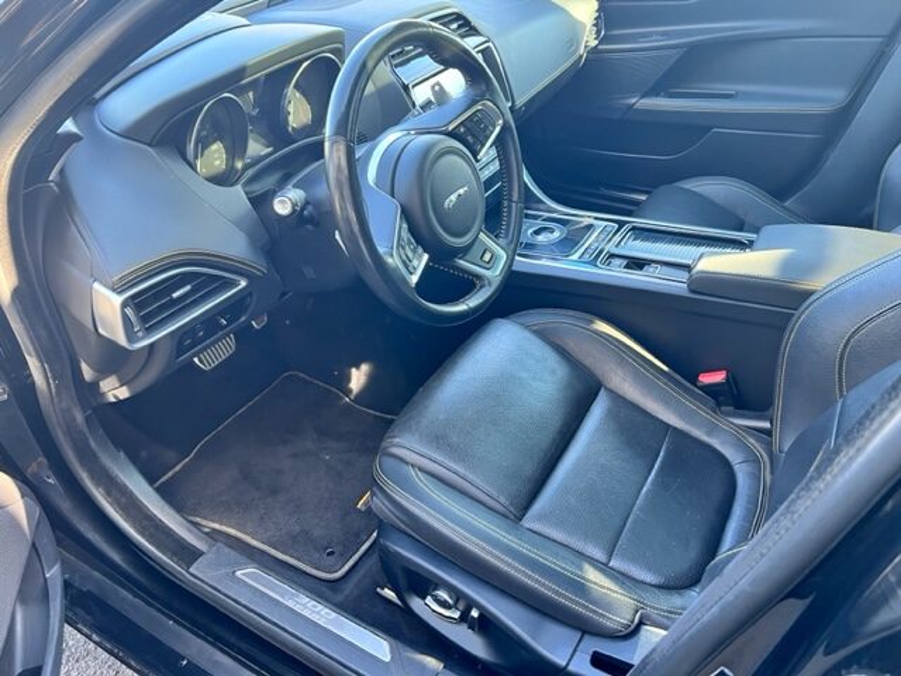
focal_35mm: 26
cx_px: 450
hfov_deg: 67.3
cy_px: 338
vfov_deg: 53.1
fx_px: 677
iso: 125
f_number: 1.5
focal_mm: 5.7
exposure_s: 1/85
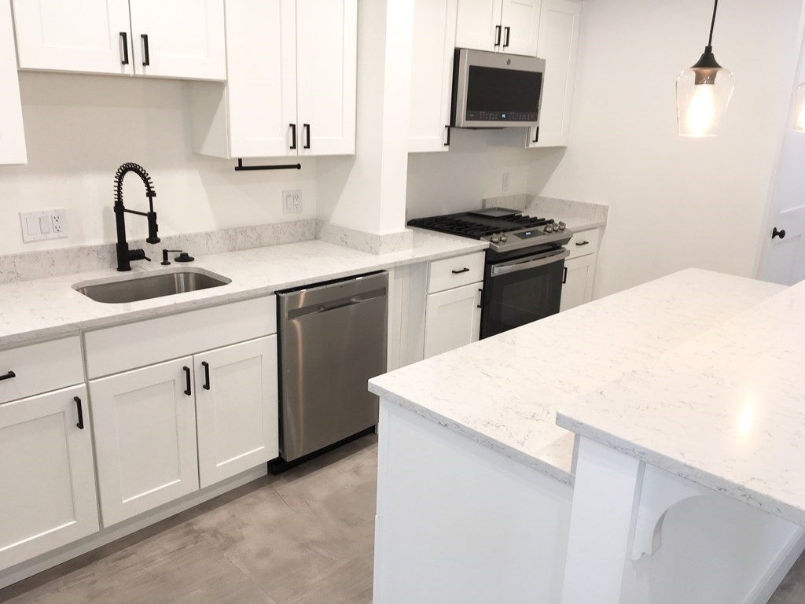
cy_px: 302
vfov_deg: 48.2
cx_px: 402
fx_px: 674
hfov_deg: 61.7
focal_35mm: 29
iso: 25
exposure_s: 1/30
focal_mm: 4.15
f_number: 2.2
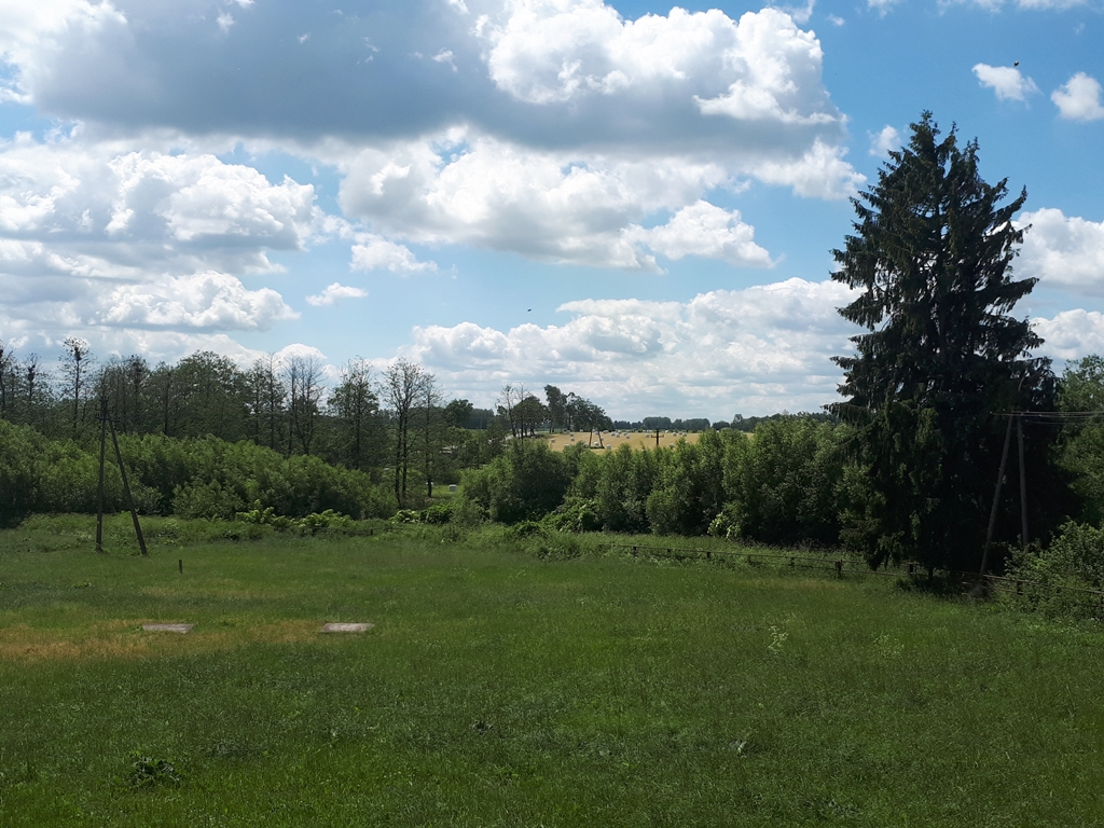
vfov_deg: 51.4
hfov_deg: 65.3
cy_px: 414
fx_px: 861
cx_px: 552
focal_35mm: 27
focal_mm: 3.6
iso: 40
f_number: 1.9
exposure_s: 1/2387
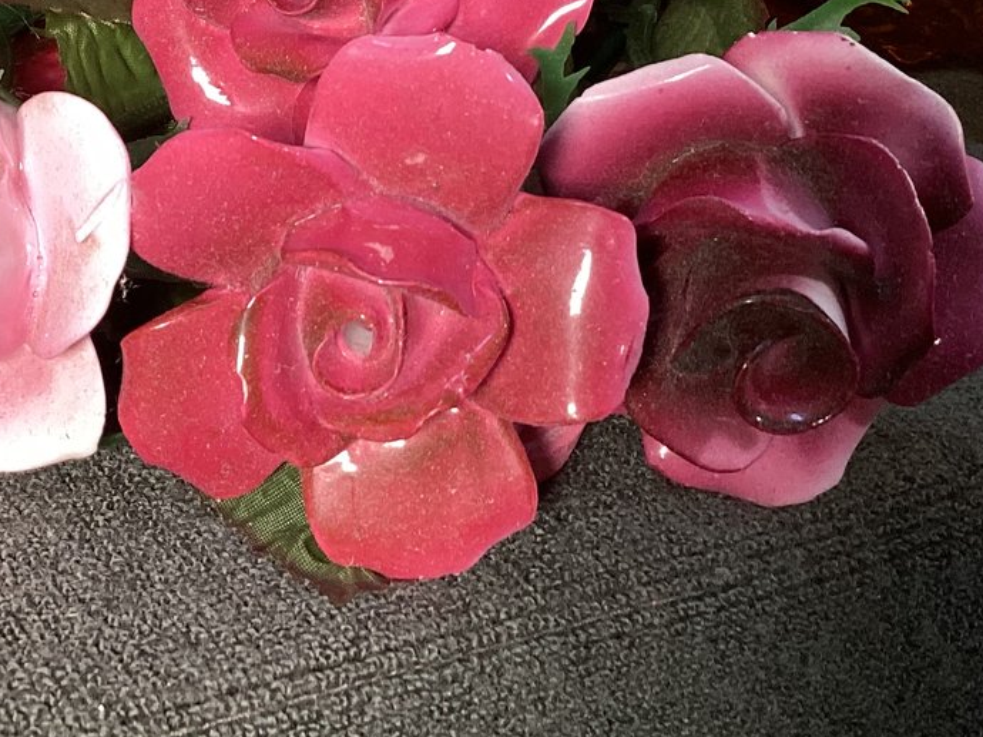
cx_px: 143
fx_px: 1930
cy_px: 139
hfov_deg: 27.8
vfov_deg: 21.3
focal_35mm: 68
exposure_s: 1/50
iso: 100
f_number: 2.4
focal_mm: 3.3
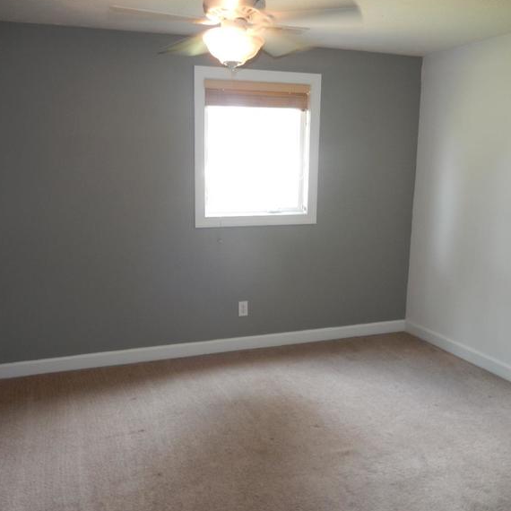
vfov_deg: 54.0
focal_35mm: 30
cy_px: 254
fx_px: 501
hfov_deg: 53.9
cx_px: 227
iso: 200
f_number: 3.4
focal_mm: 4.5
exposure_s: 1/30
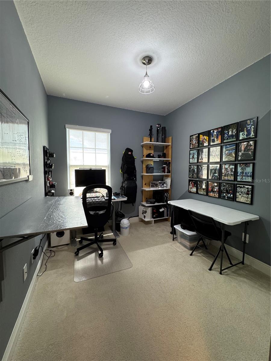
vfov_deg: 102.1
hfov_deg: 85.7
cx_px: 136
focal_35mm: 14
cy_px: 180
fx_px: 146
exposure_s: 1/60
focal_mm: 2.22
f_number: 2.2
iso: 400
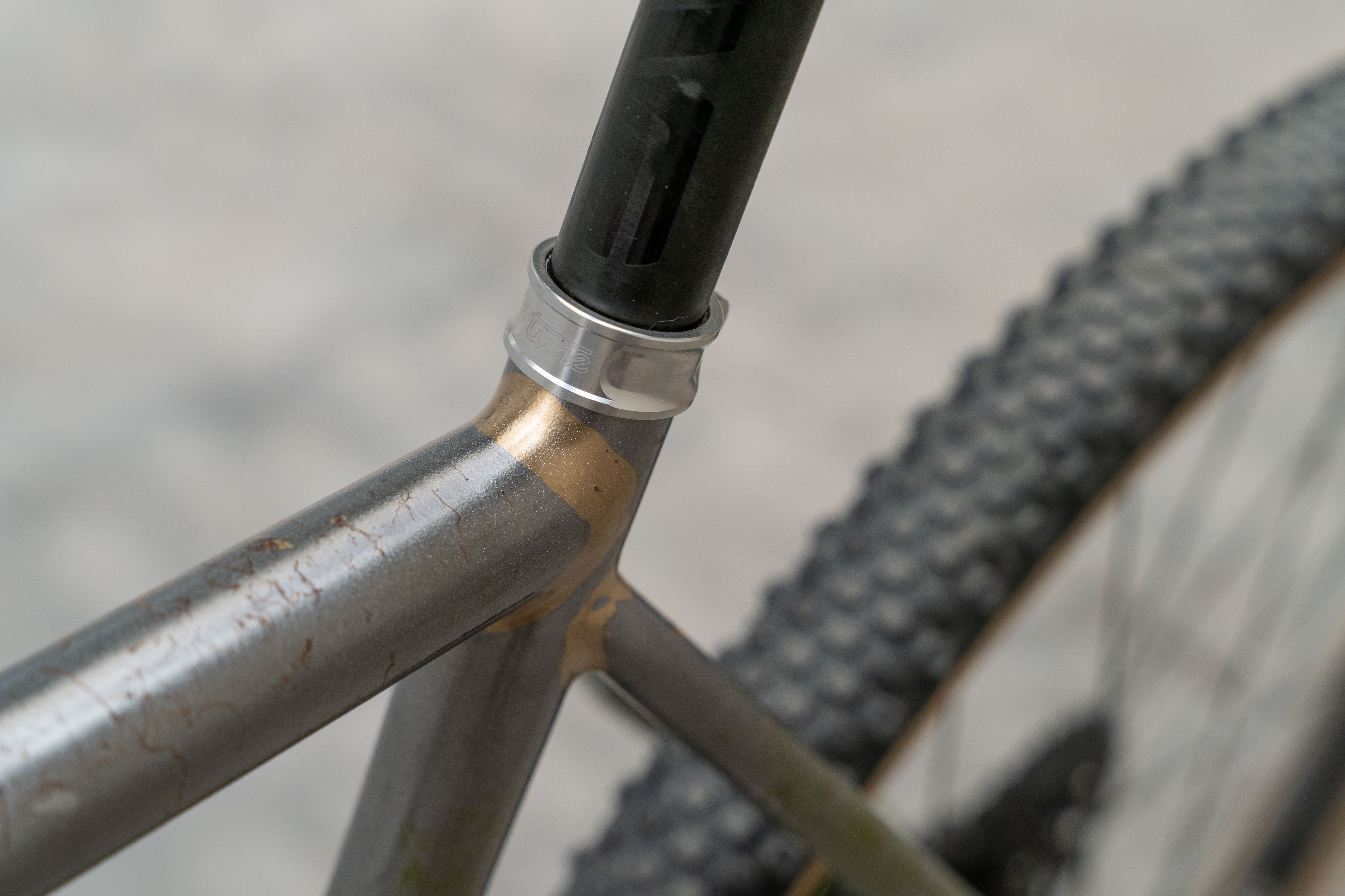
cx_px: 672
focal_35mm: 70
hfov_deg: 28.8
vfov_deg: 19.5
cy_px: 448
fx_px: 2615
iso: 250
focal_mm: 70
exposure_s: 1/100
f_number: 5.6
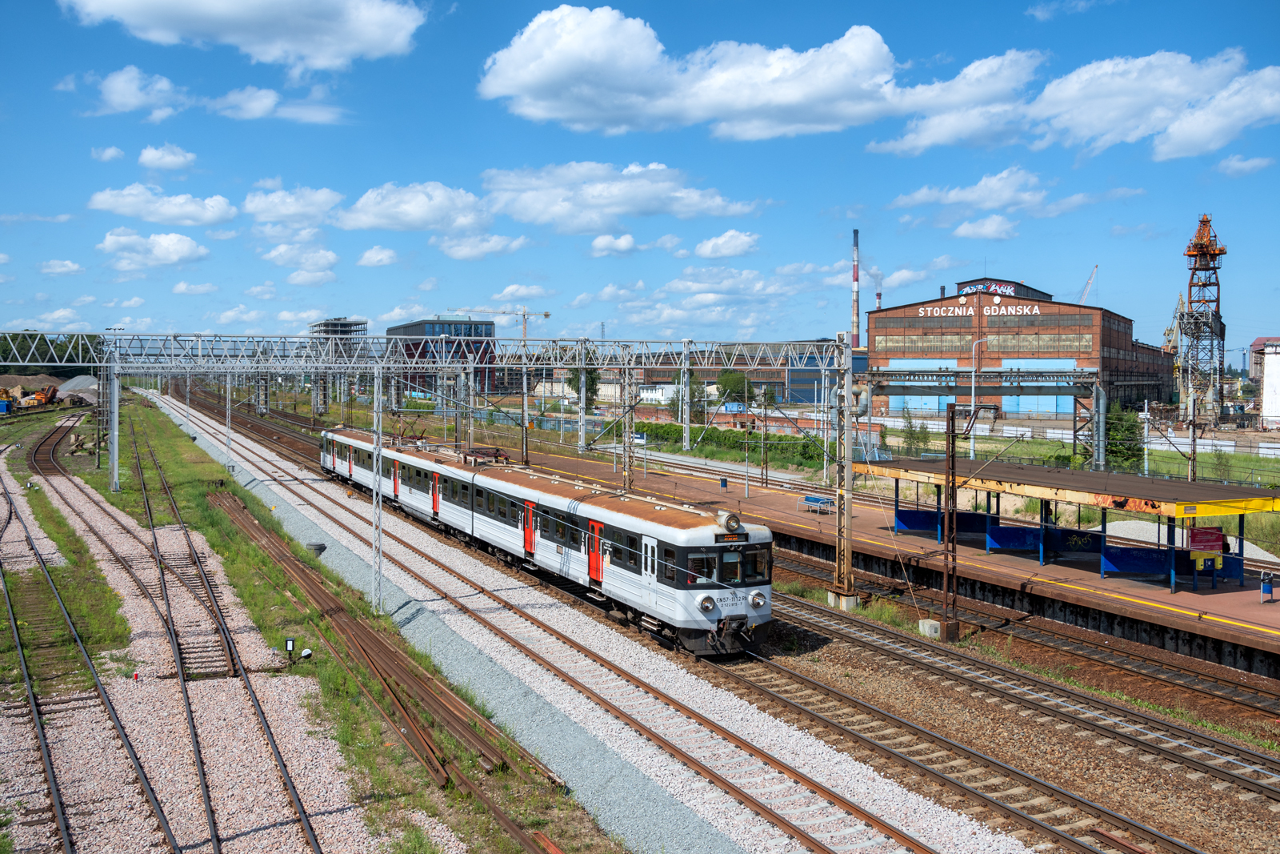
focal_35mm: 33
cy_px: 427
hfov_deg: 57.2
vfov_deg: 40.0
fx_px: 1173
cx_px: 640
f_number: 9
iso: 125
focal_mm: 22
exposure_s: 1/640
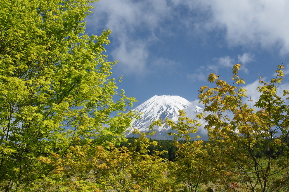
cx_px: 144
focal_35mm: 52
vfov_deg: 25.7
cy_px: 96
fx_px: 421
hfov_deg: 37.9
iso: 100
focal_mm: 35
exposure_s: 1/13
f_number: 22
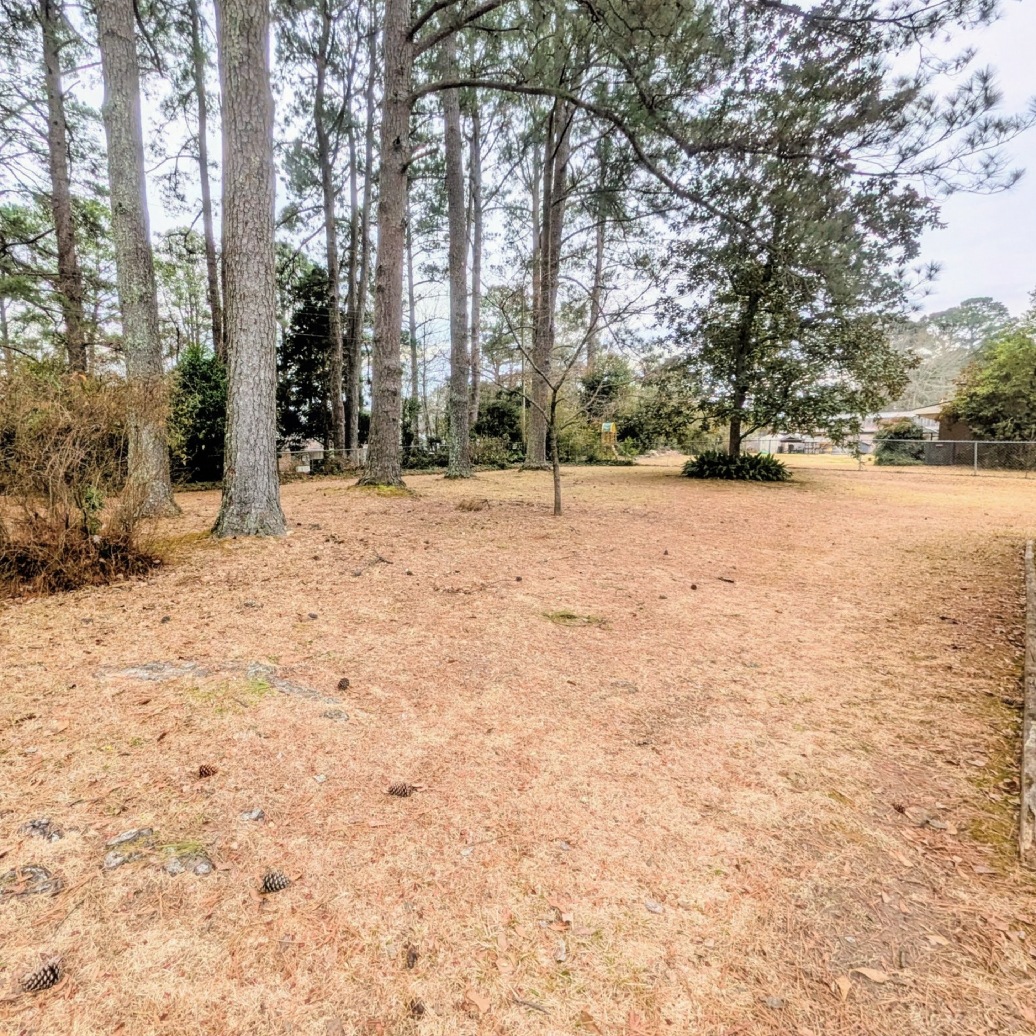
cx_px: 440
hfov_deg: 83.4
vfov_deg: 84.0
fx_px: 576
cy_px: 505
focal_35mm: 17
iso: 58
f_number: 2.2
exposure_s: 1/396
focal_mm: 1.85
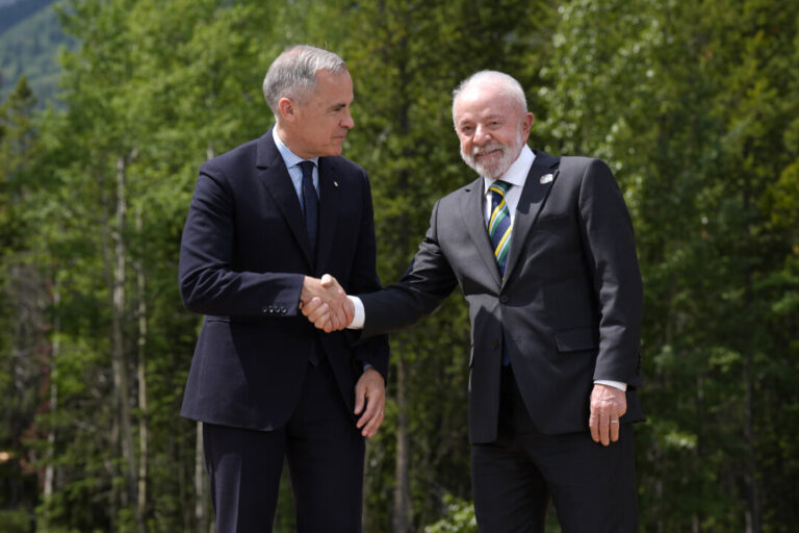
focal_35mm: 129
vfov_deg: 10.6
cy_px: 266
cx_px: 400
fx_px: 2863
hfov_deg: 15.9
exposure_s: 1/500
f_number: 7.1
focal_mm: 129
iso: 200
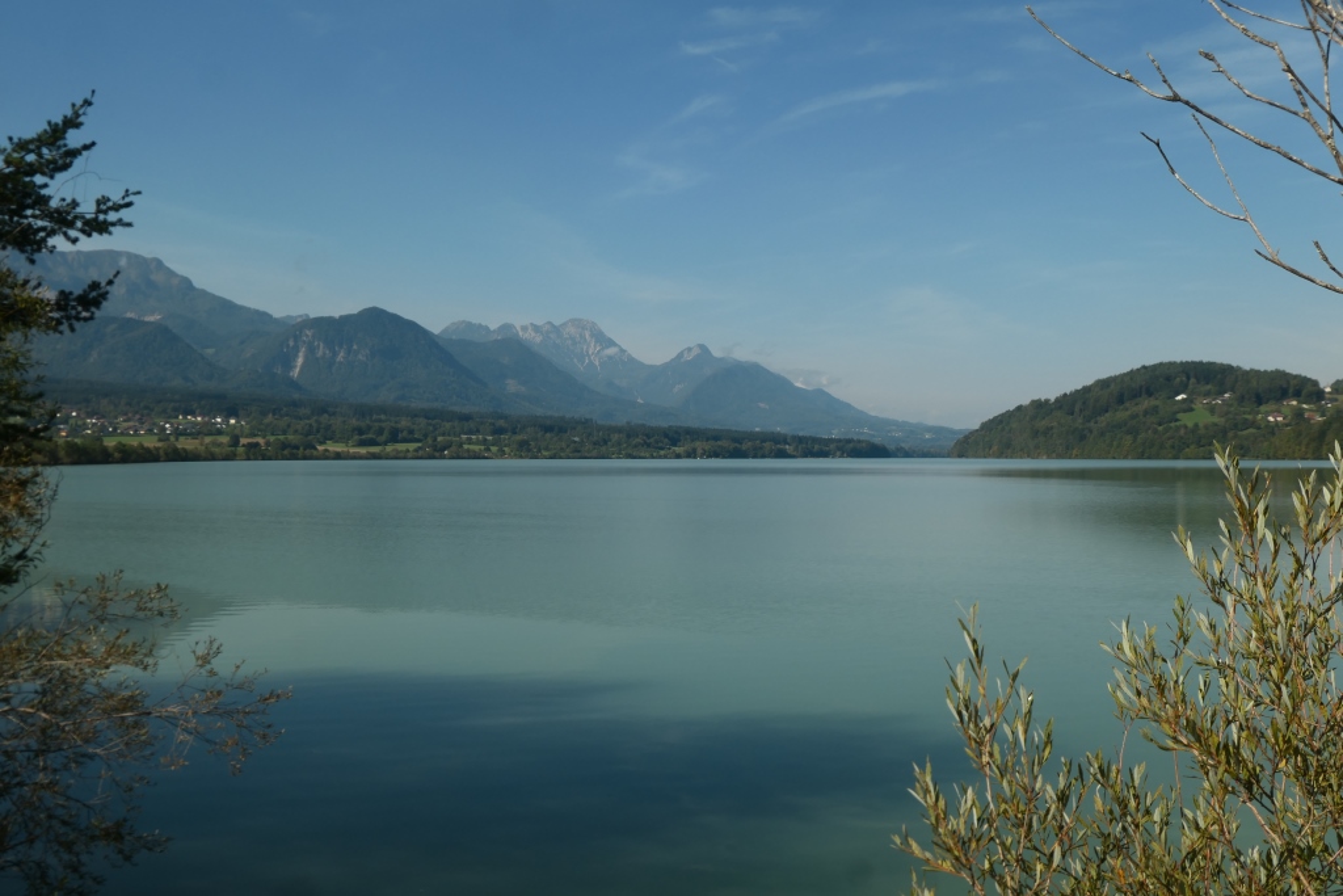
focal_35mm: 37
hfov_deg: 51.9
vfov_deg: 36.0
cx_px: 672
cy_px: 448
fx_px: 1380
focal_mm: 13.4
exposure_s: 1/800
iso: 125
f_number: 5.6
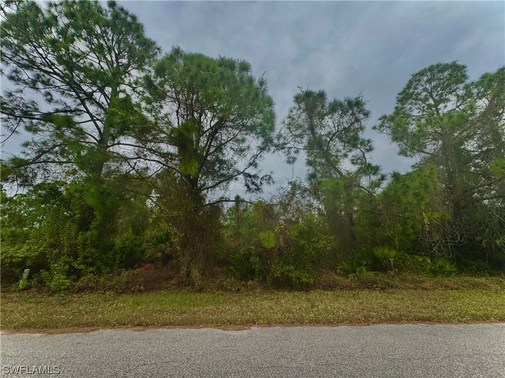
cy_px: 189
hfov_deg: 102.1
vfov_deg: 85.7
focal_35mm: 14
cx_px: 252
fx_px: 204
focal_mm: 2.22
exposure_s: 1/1078
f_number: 2.2
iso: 40
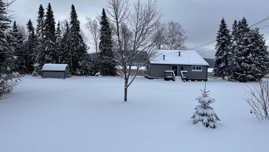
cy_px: 60
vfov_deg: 40.0
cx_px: 133
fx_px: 207
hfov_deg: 66.0
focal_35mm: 29
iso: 50
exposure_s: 1/4016
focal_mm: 5.1
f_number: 1.6
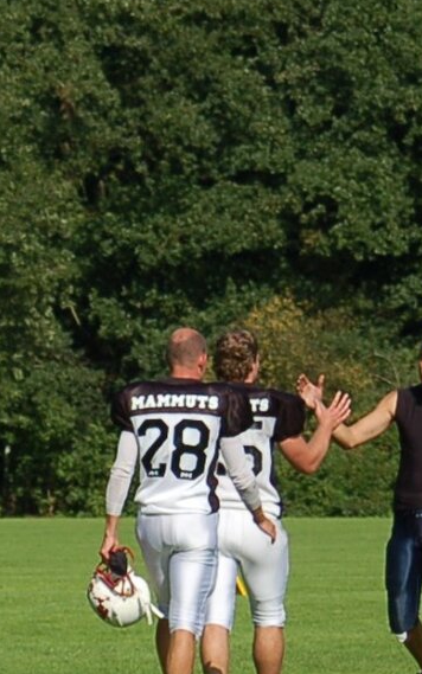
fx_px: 7594
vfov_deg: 5.1
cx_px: -747
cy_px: 687
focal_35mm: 413
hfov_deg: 3.1
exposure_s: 1/1250
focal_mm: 70
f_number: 5.6
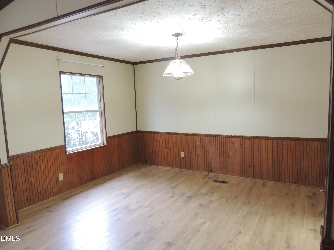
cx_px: 167
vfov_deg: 56.8
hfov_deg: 71.6
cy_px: 125
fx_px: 232
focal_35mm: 24
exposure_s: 1/13
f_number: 3
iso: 400
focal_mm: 4.3
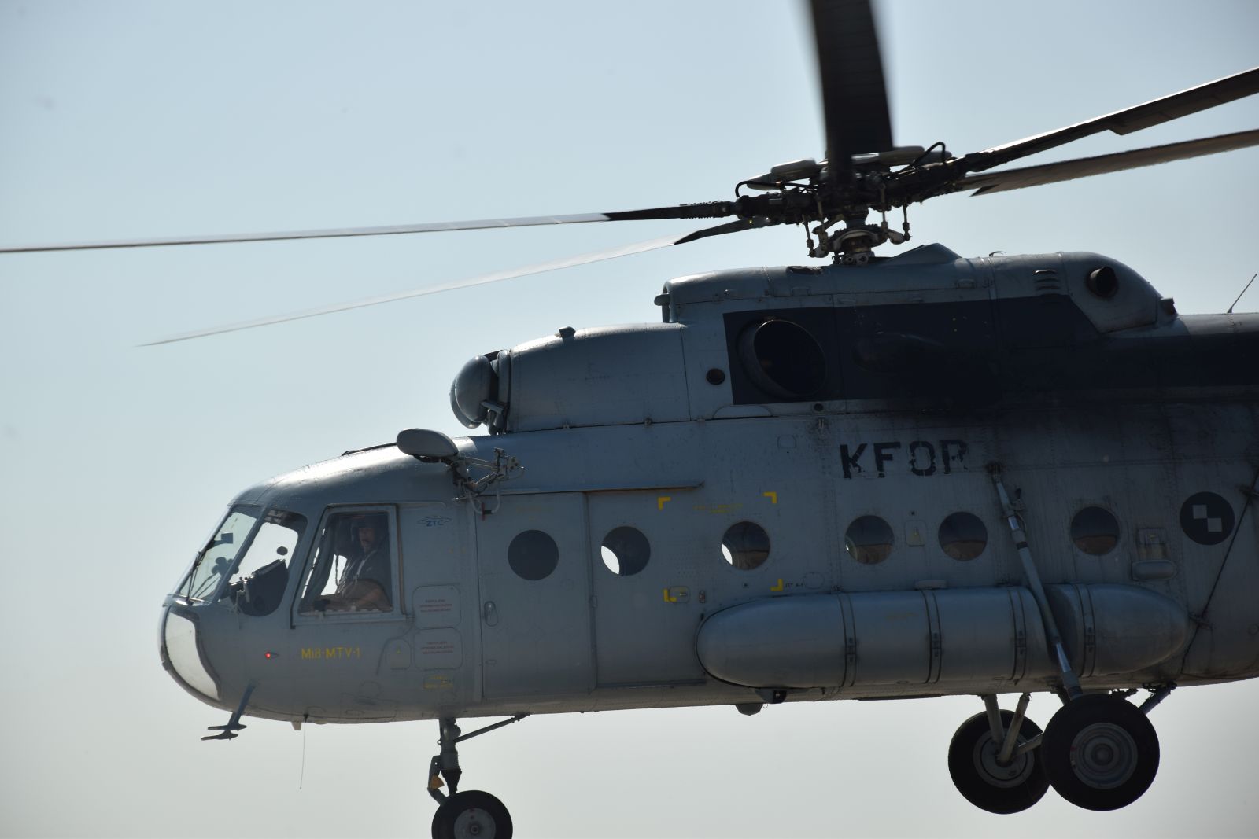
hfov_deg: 13.0
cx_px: 630
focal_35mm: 158
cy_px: 420
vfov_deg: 8.7
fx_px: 5508
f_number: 7.1
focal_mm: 105
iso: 100
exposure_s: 1/800
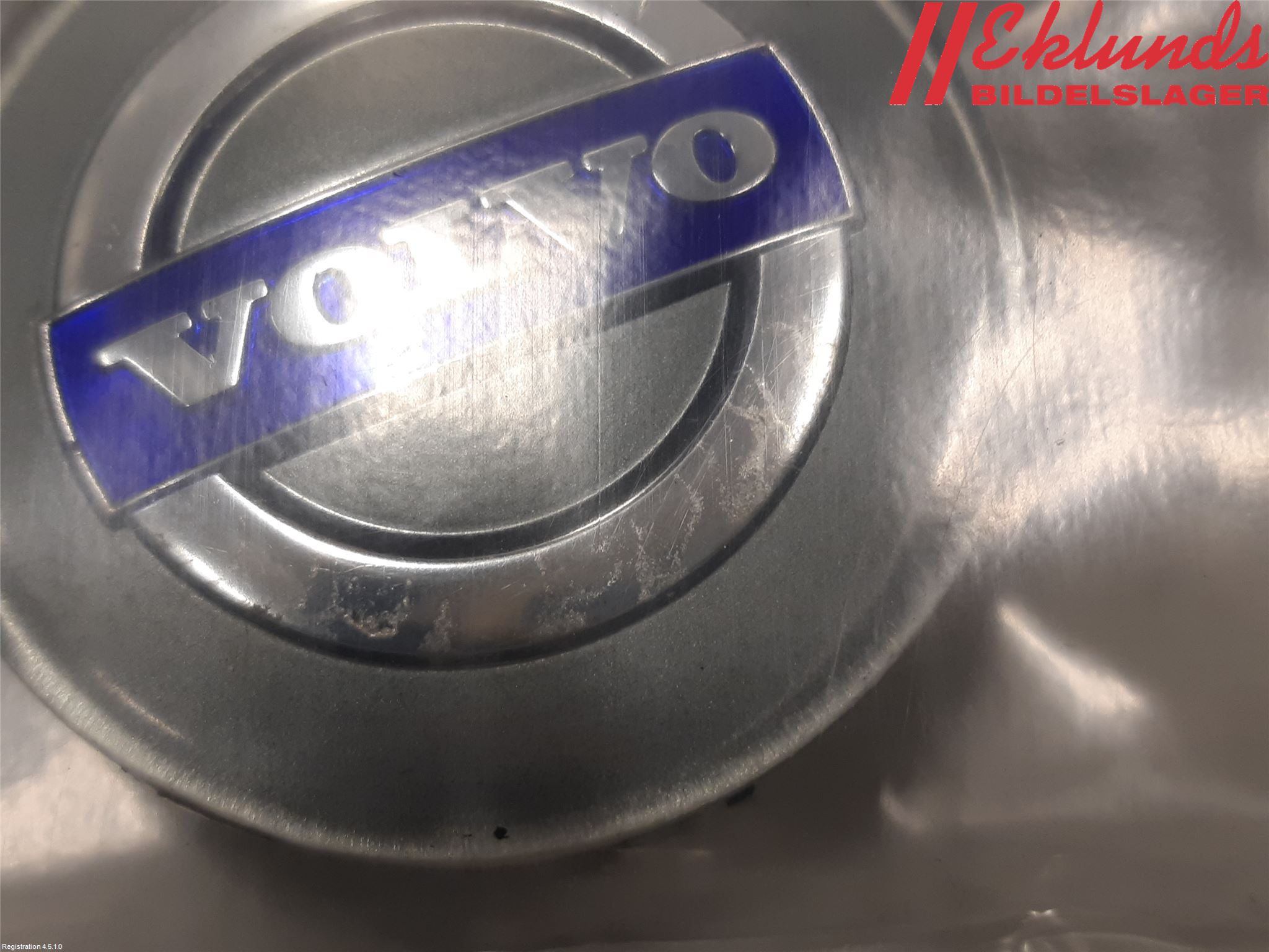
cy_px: 476
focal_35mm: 26
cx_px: 634
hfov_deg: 67.3
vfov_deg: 53.1
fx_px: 953
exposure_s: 1/50
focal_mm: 3.93
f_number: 1.7
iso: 64
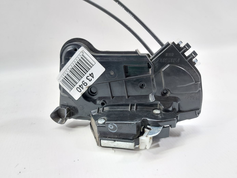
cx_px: 118
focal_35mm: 24
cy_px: 89
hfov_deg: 71.6
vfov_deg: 56.8
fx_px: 164
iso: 200
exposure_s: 1/50
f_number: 1.8
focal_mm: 5.23
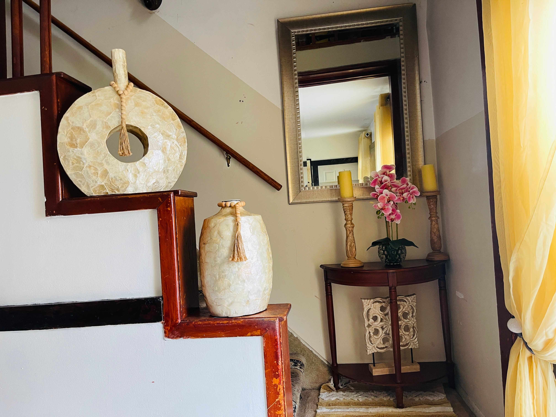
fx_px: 402
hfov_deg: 69.4
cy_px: 208
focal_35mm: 25
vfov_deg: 54.9
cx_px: 278
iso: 125
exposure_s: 1/73
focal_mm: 5.1
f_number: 1.6
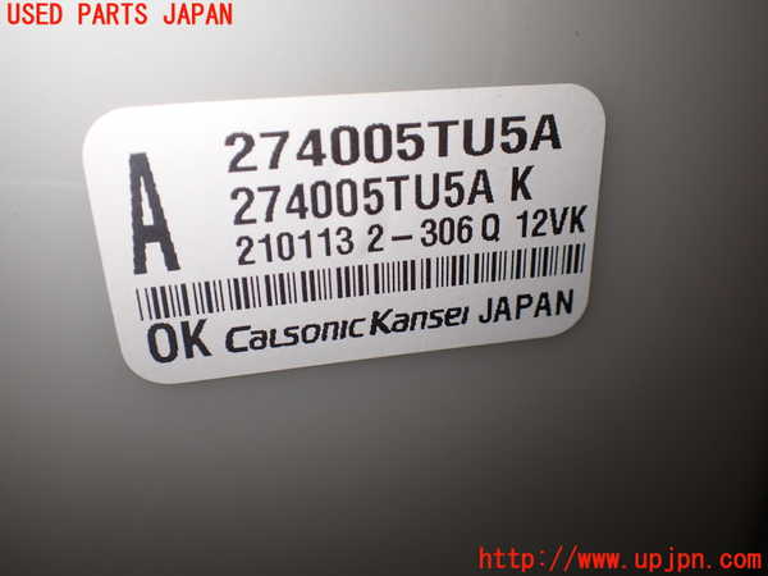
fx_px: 666
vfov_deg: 46.8
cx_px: 384
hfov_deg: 60.0
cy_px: 288
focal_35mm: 30
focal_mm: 5.4
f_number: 2.3
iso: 125
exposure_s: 1/125
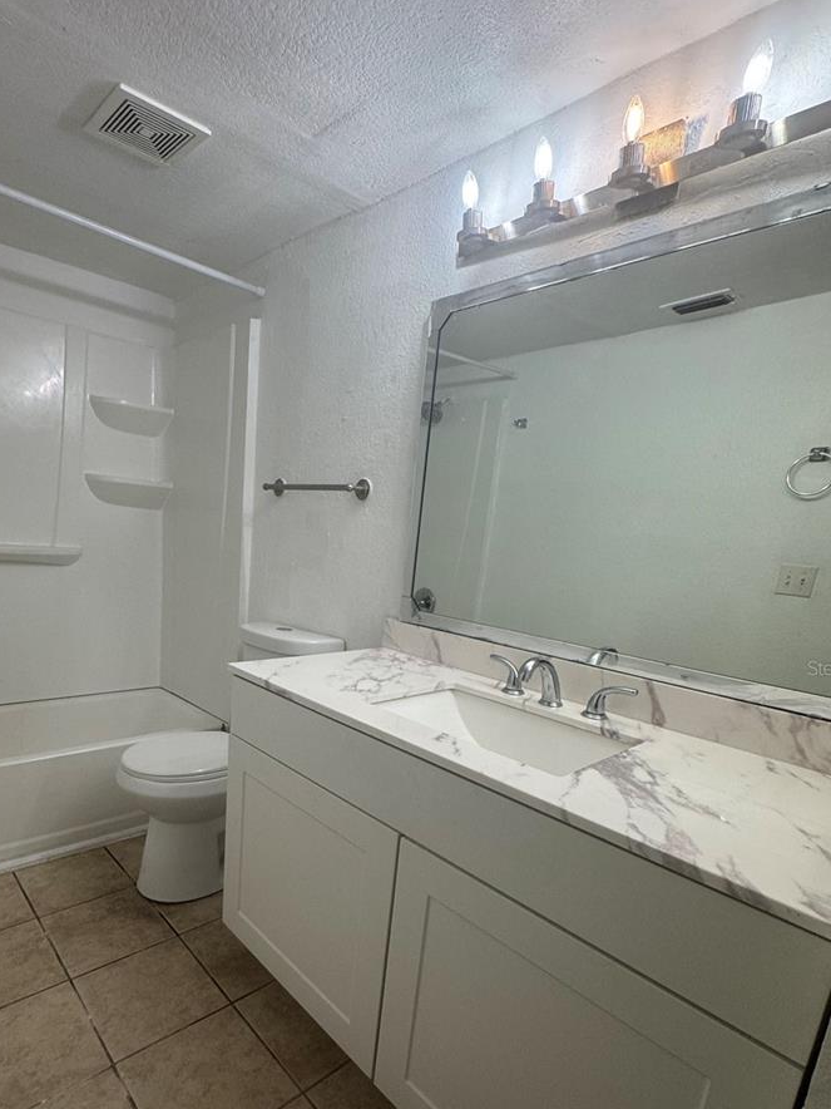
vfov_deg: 83.6
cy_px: 667
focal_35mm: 19
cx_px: 332
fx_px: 608
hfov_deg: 68.0
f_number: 2.2
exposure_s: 1/120
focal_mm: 2.22
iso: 100
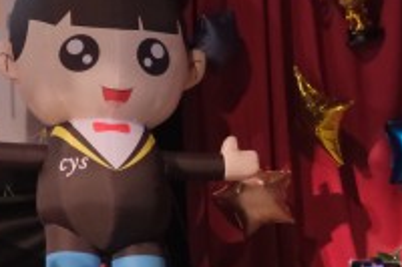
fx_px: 2655
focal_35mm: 238
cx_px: -649
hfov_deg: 7.9
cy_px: -317
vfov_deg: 5.6
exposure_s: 1/60
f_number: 2.8
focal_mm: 29.2
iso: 2000
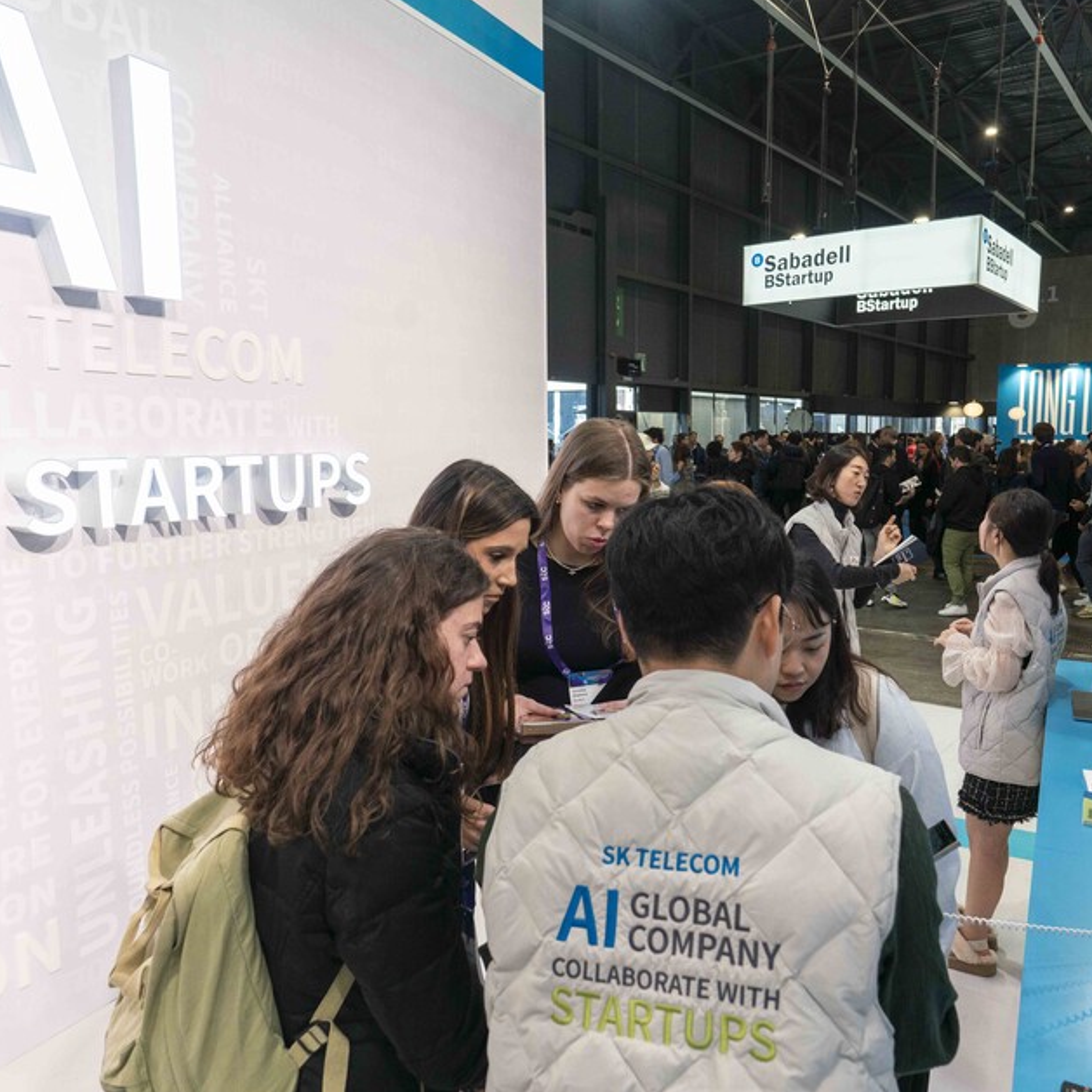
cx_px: 635
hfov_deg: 60.6
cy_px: 551
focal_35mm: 26
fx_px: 928
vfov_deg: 60.9
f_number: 5.6
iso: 800
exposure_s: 1/160
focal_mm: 20
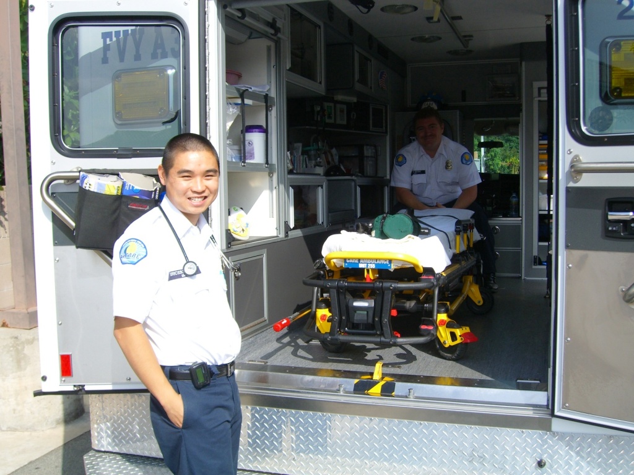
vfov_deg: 37.7
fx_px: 696
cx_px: 317
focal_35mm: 38
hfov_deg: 49.0
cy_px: 238
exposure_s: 1/160
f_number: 8
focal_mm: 7.9
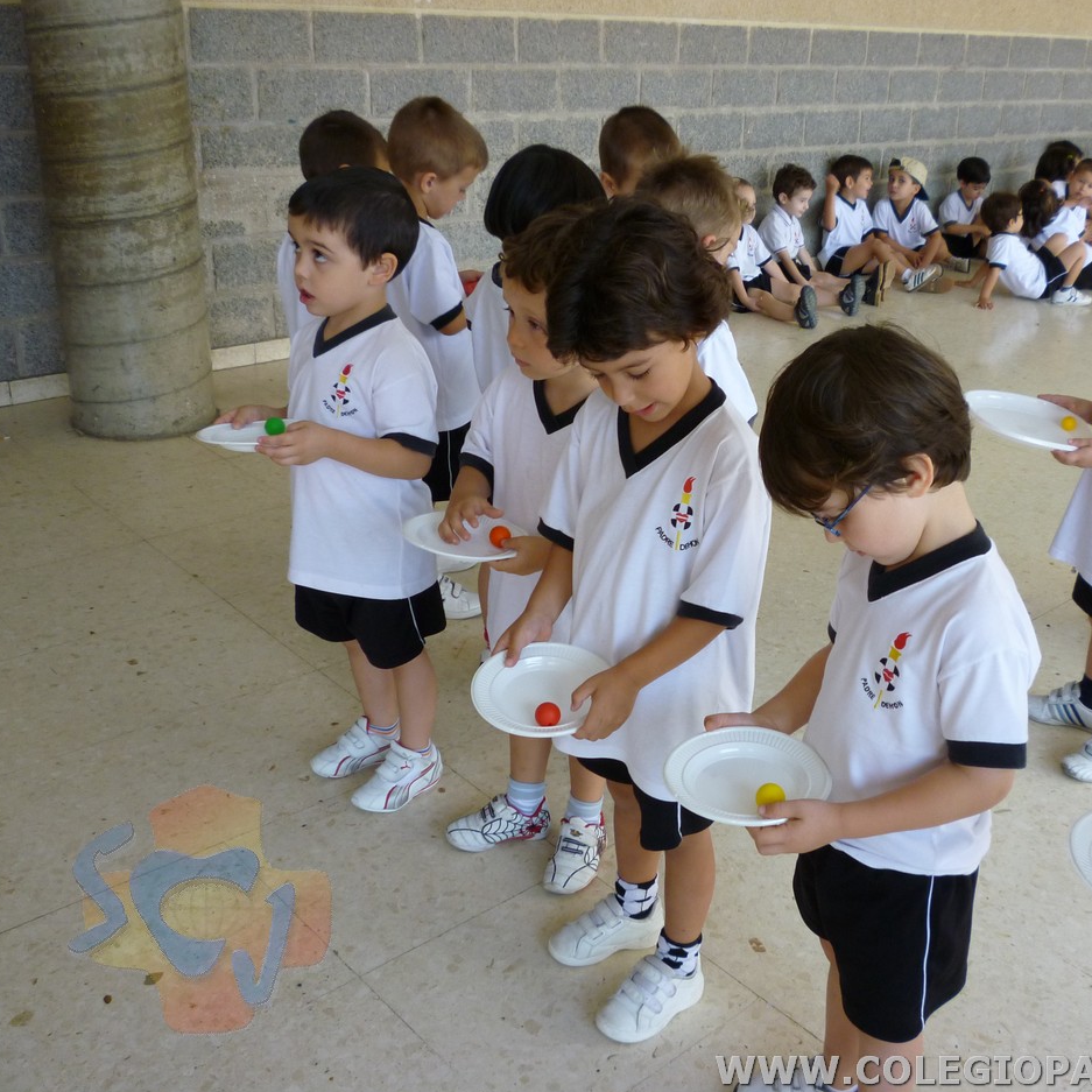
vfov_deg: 47.2
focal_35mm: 35
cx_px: 719
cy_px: 555
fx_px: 1249
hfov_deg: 46.5
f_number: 3.3
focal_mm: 5.2
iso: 160
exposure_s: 1/80
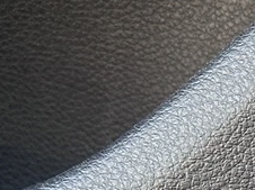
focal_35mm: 306
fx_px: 2252
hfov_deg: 6.3
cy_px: 429
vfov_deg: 4.7
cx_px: 528
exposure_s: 1/81
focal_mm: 6.86
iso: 80
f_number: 1.78
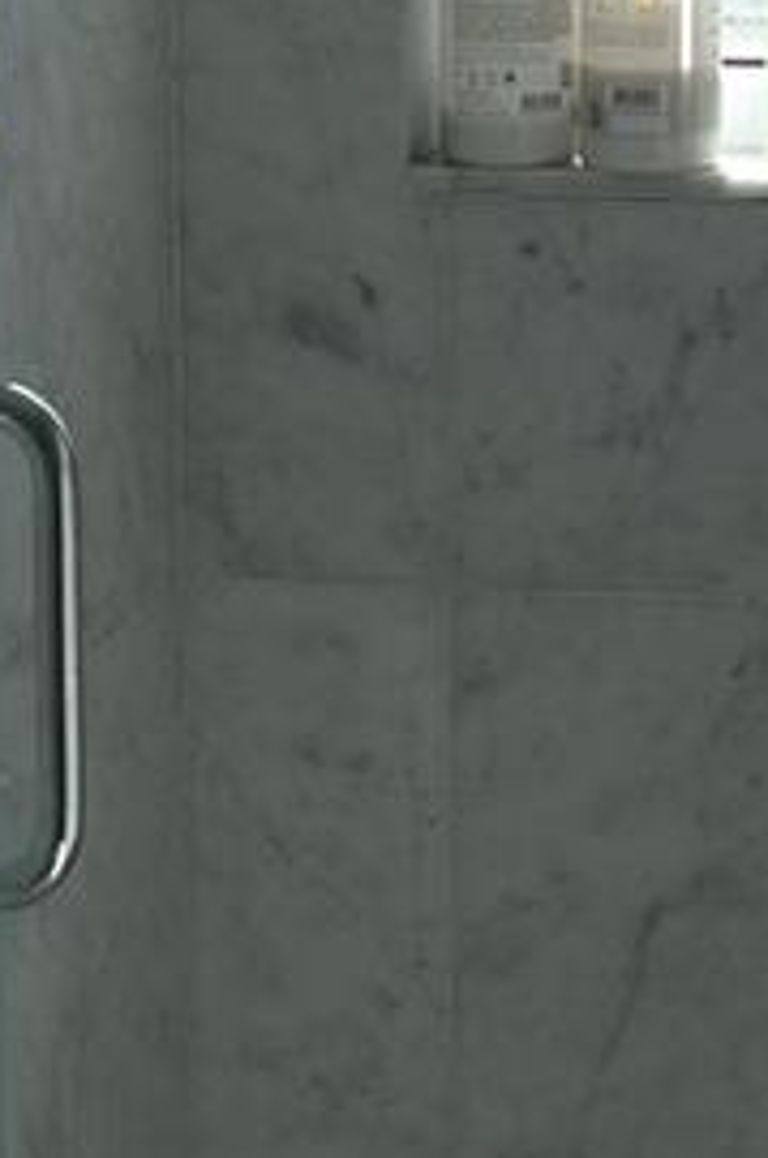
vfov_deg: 12.8
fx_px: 5139
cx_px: 622
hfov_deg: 8.5
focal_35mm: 160
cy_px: 219
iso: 400
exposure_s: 1/640
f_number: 5.6
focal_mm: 24
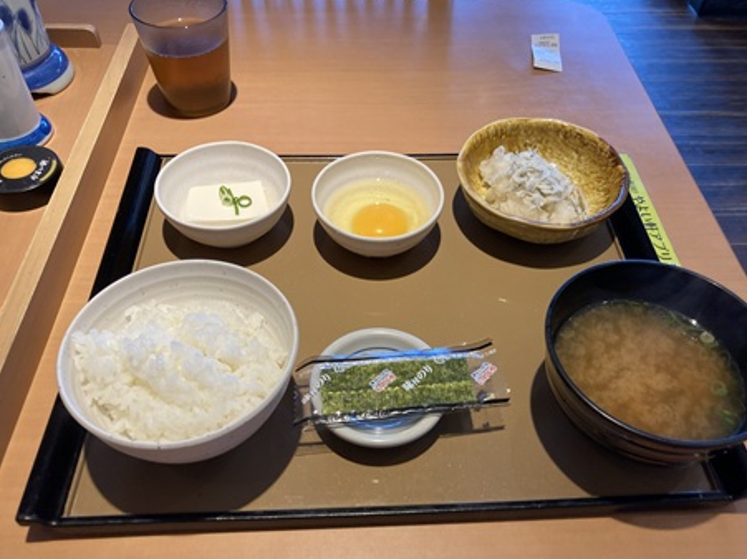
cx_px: 392
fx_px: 647
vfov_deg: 46.8
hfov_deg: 59.9
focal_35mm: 30
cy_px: 291
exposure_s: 1/120
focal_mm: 3.99
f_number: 1.8
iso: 50
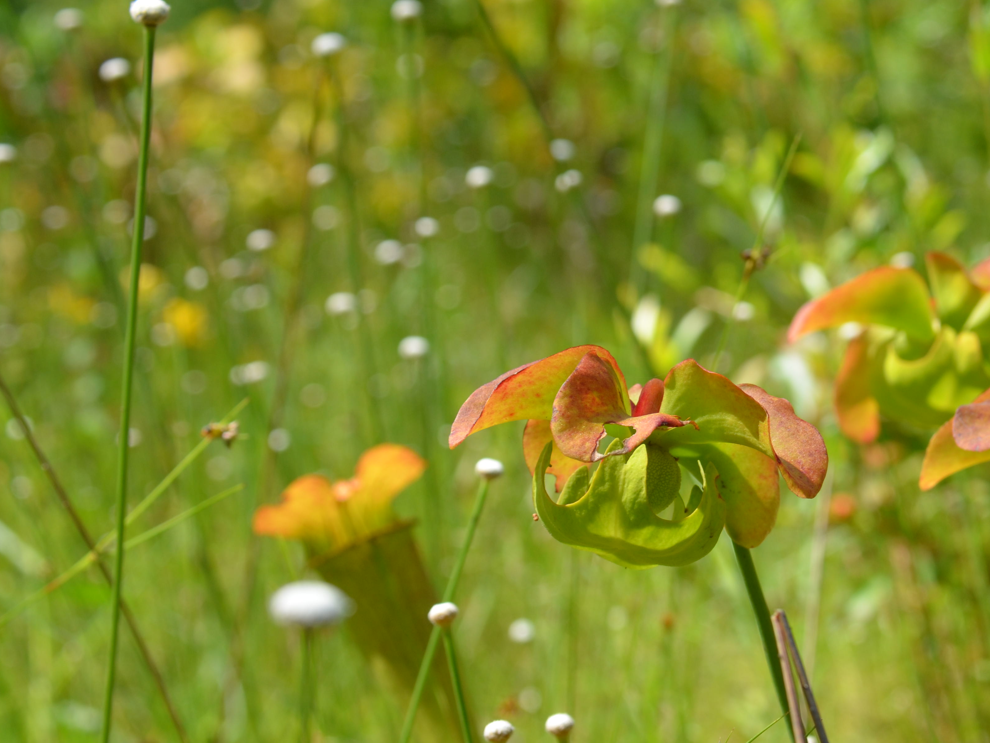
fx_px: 3804
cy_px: 438
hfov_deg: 14.8
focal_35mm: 133
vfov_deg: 11.1
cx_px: 694
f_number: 8
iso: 200
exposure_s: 1/250
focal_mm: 60
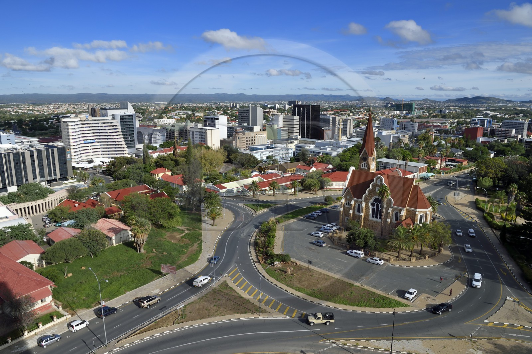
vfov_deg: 49.5
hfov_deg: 69.4
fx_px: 384
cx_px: 266
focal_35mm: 26
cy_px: 177
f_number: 14
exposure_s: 1/320
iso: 200
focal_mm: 26
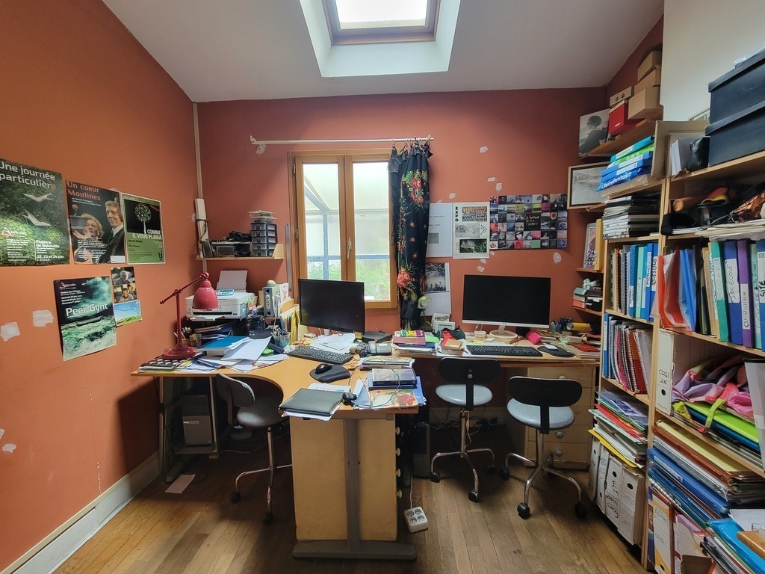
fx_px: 287
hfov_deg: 106.2
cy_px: 287
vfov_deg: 89.9
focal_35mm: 13
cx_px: 382
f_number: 2.2
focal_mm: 2.2
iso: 250
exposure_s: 1/60
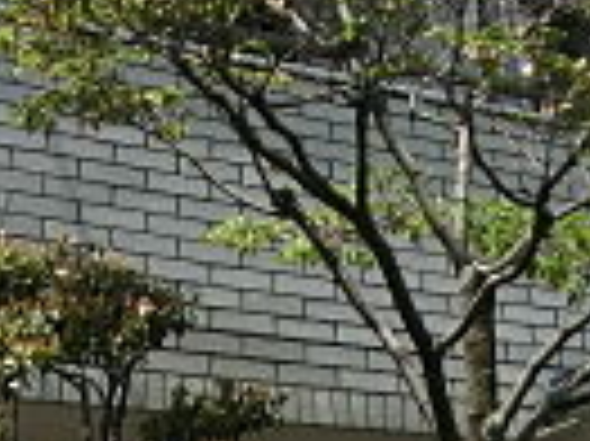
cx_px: 486
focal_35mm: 117
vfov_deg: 12.0
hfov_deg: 16.7
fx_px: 1992
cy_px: -248
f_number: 3.2
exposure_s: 1/1000
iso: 80
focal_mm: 4.3
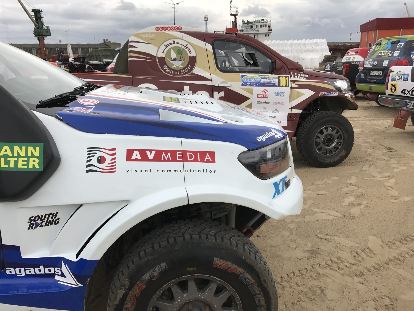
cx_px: 207
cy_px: 156
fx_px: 335
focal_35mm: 28
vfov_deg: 49.7
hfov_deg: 63.4
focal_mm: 3.99
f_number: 1.8
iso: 20
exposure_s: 1/532
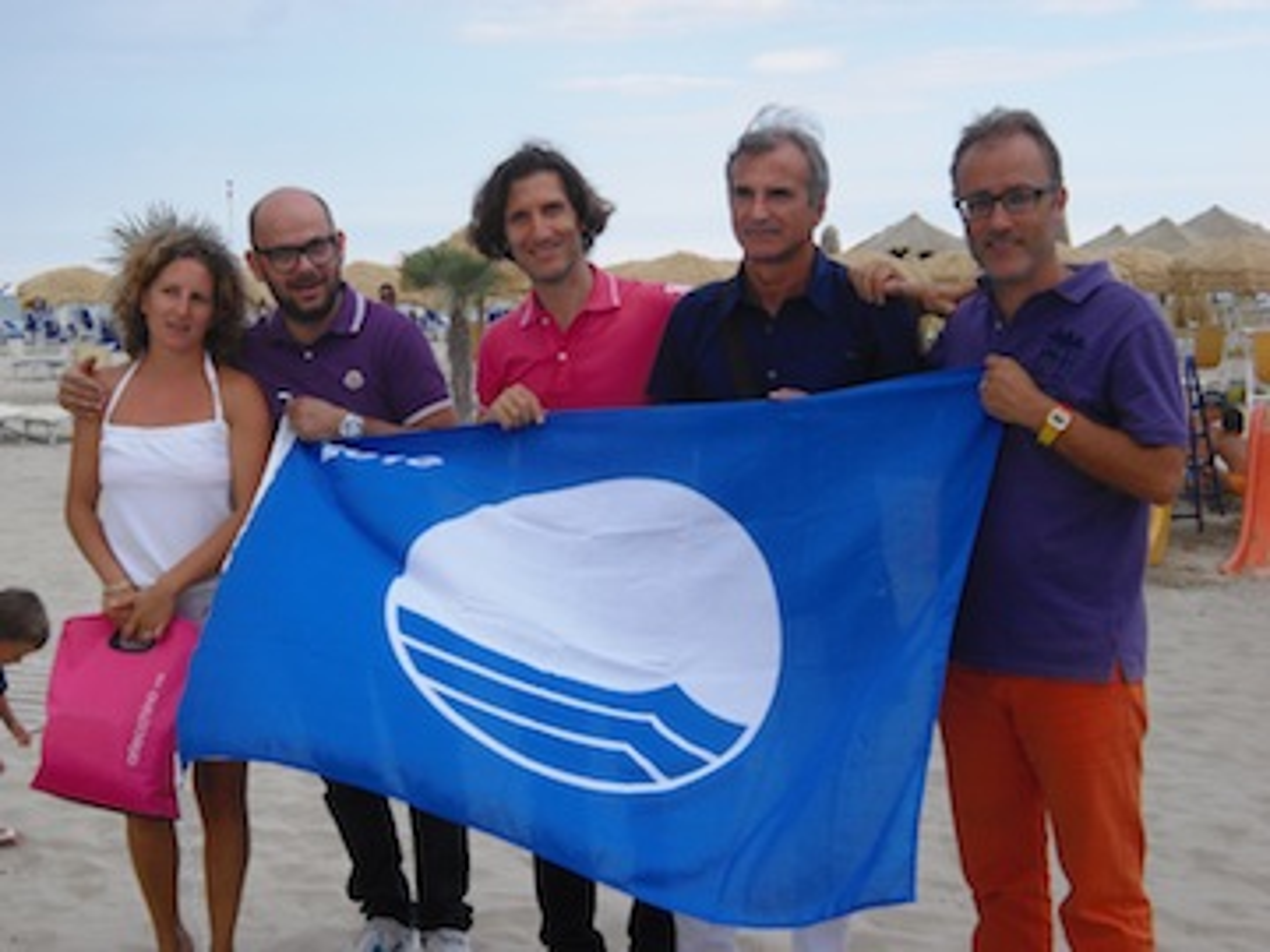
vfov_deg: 26.6
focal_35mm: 55
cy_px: 476
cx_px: 635
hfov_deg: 34.9
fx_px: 2018
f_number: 3.7
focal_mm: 9.3
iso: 64
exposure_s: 1/250
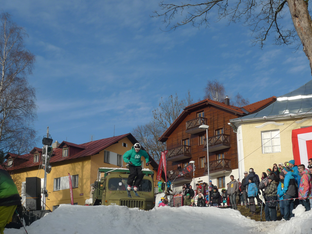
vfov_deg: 22.6
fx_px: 586
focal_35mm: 65
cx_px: 168
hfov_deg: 29.8
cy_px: 120
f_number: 5.6
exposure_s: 1/400
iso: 80
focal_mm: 12.8
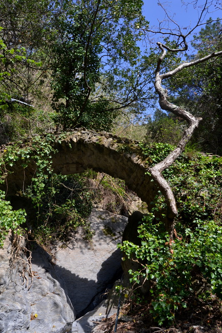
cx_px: 111
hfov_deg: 47.9
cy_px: 166
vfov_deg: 67.4
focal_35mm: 27
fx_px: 250
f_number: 8
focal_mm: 18
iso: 200
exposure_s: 1/250
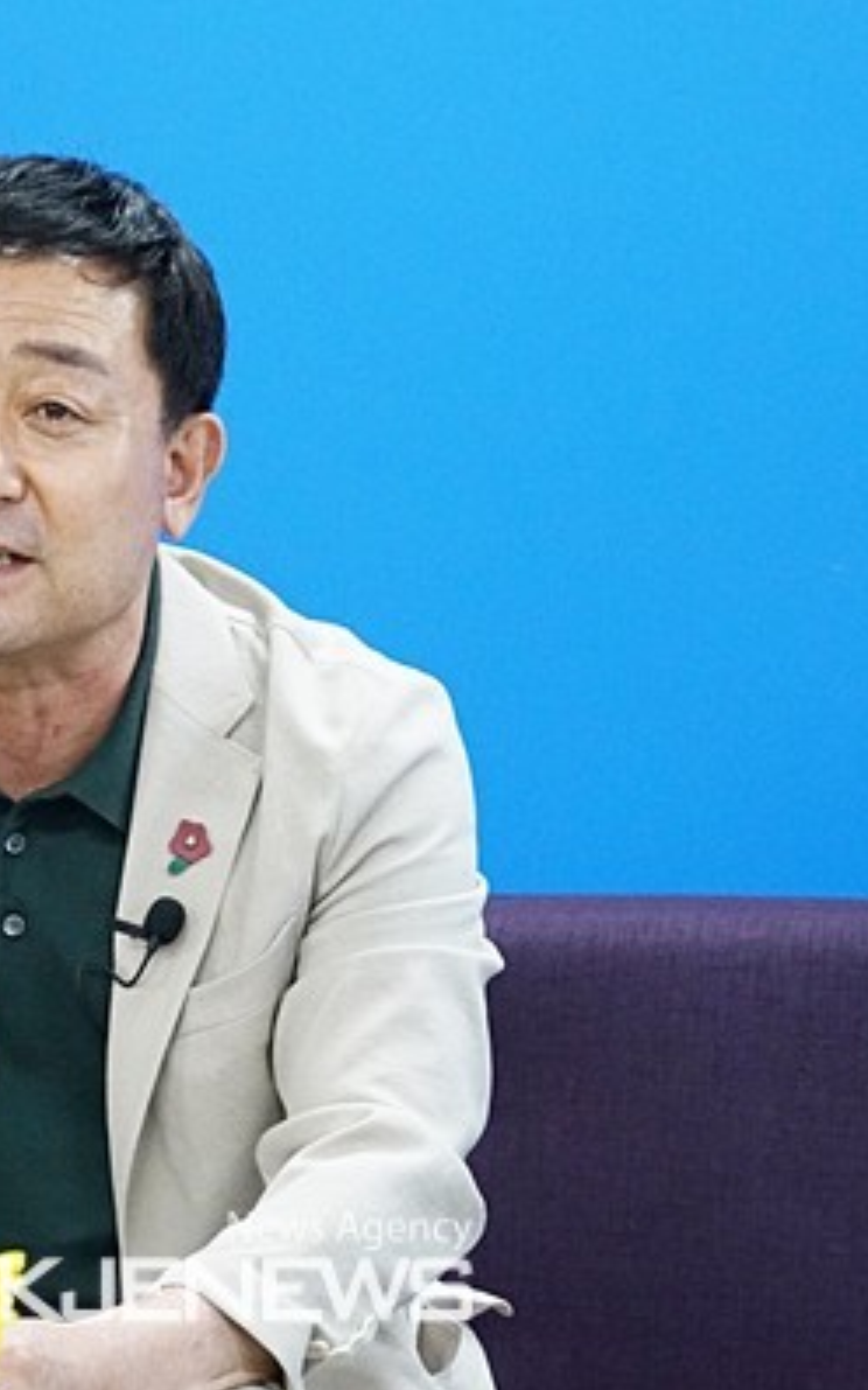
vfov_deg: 9.1
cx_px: -4
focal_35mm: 231
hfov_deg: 5.7
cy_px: 699
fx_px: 8746
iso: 3200
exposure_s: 1/160
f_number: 5.6
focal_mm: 100
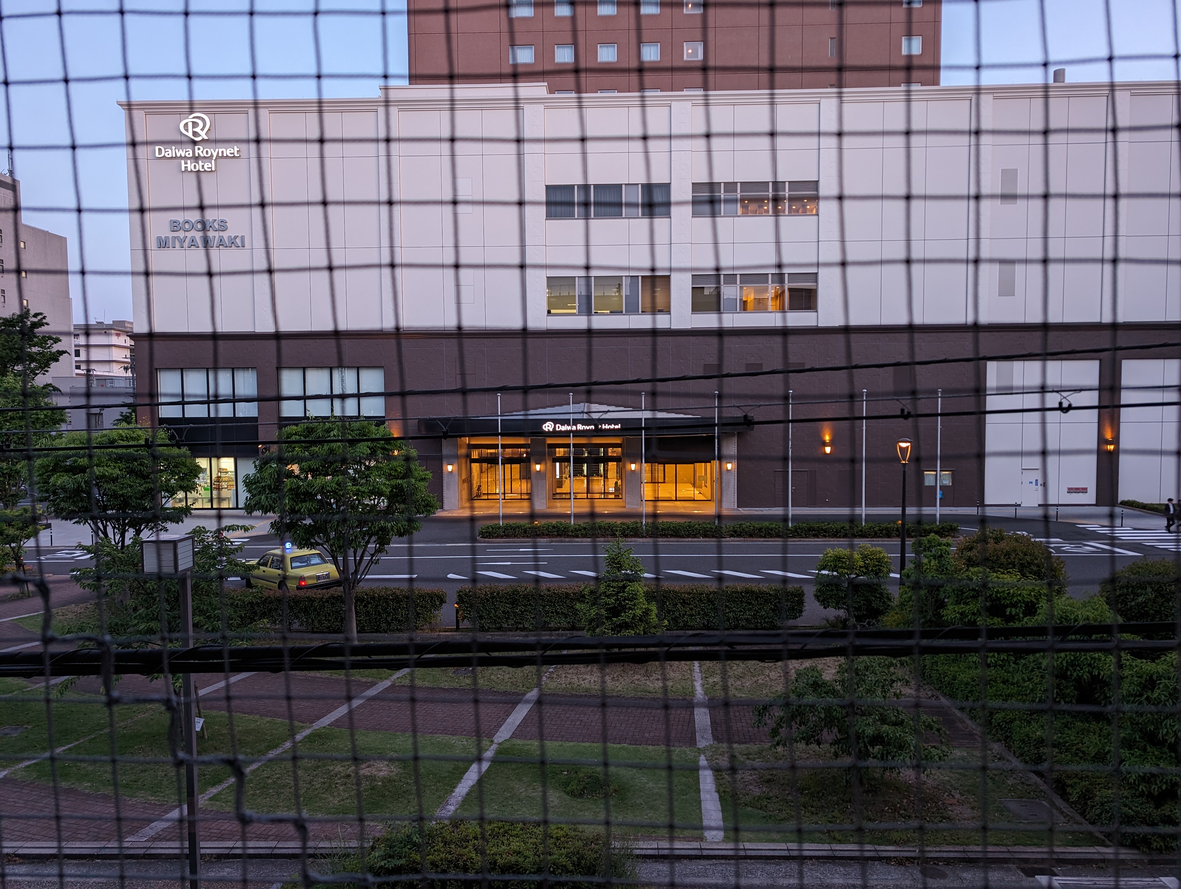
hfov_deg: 71.5
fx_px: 820
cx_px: 590
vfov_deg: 56.9
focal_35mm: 24
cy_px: 444
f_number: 1.68
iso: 44
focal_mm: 6.9
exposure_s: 1/23.8
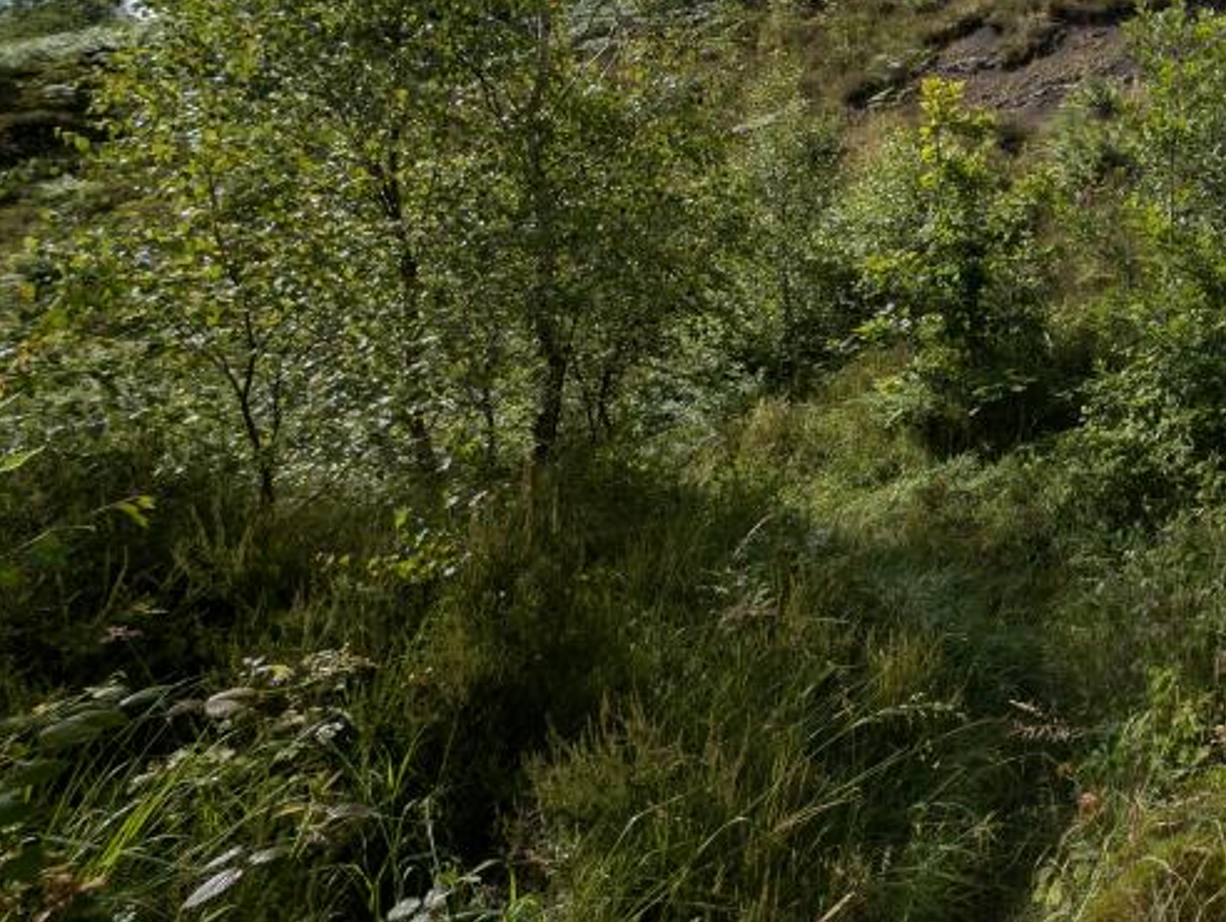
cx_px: 1266
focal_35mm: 25
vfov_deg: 51.2
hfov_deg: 52.4
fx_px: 886
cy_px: 171
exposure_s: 1/4016
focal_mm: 2.23
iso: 38
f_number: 1.95
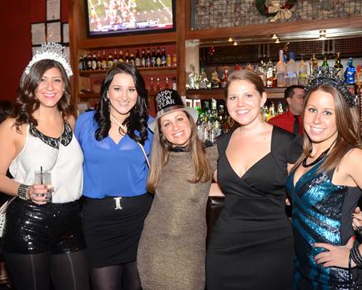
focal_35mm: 41
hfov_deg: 44.8
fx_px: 439
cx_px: 178
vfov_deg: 36.5
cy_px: 145
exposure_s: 1/30
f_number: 3.5
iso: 1250
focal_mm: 24
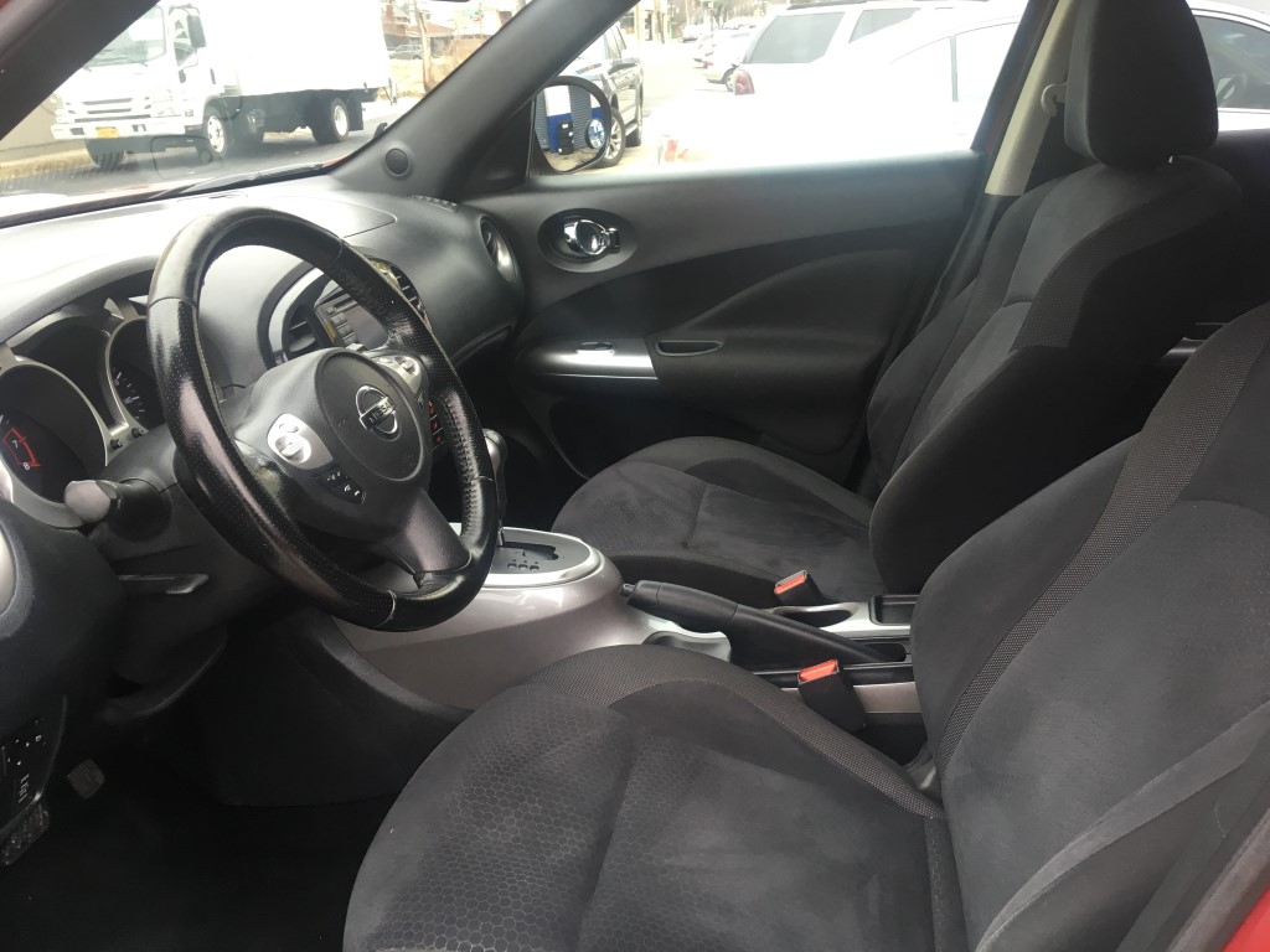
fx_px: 1064
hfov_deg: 61.7
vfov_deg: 48.2
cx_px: 635
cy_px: 476
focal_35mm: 29
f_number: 2.2
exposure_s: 1/30
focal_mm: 4.15
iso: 25
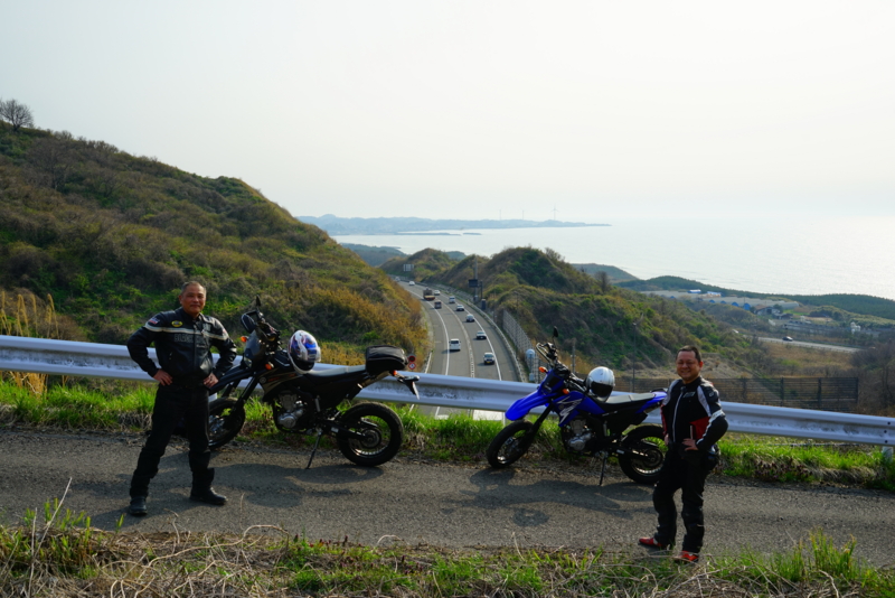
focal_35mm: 39
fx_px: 970
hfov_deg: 49.5
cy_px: 299
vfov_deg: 34.2
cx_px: 448
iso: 100
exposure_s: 1/125
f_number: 11
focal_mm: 39
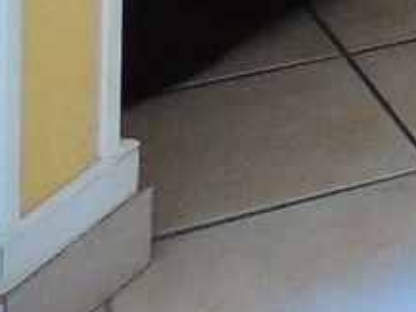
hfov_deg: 8.1
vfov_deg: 7.3
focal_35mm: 177
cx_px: 1513
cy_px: -691
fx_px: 2128
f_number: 3
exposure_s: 1/13
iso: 400
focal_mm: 4.3
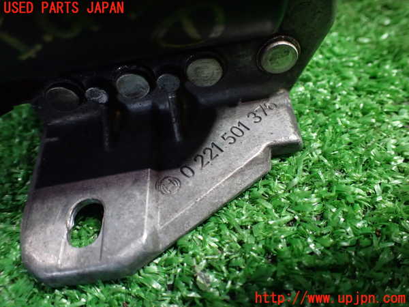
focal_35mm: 30
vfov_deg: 46.8
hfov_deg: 60.0
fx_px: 354
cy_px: 154
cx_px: 204
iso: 800
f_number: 2.3
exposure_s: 1/60
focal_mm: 5.4
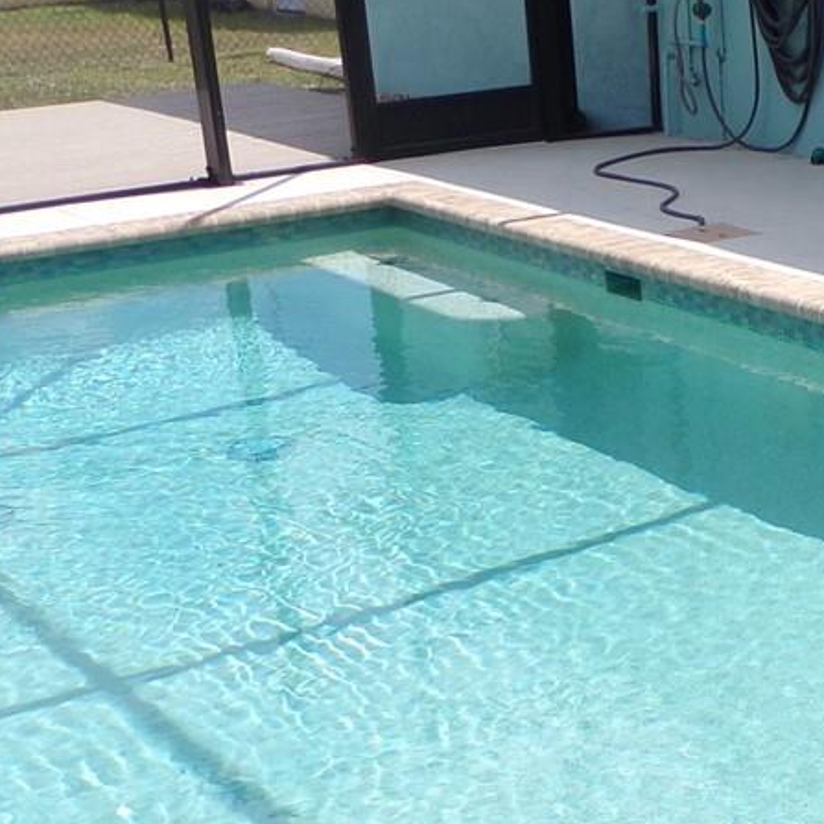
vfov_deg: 22.4
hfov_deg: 22.1
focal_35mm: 76
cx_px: 778
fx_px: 2047
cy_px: 682
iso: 80
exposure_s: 1/900
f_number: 3
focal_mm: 4.3
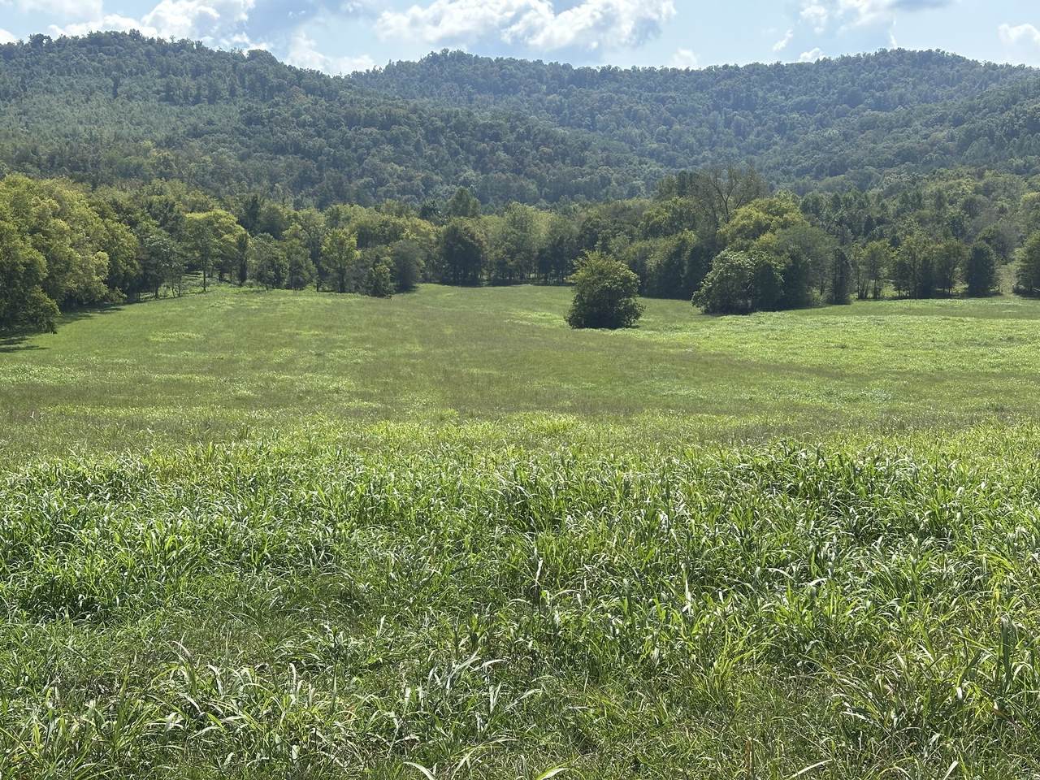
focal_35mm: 48
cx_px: 520
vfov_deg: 30.3
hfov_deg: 39.7
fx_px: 1442
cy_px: 390
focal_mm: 6.86
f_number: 1.78
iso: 64
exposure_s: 1/3155
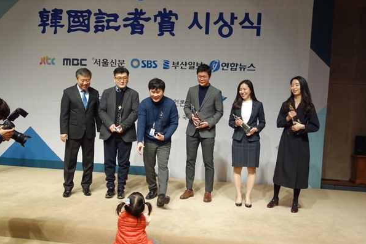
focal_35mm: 32
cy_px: 129
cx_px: 178
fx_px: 325
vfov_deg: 41.1
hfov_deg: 58.7
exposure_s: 1/80
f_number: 1.8
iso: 125
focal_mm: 10.4
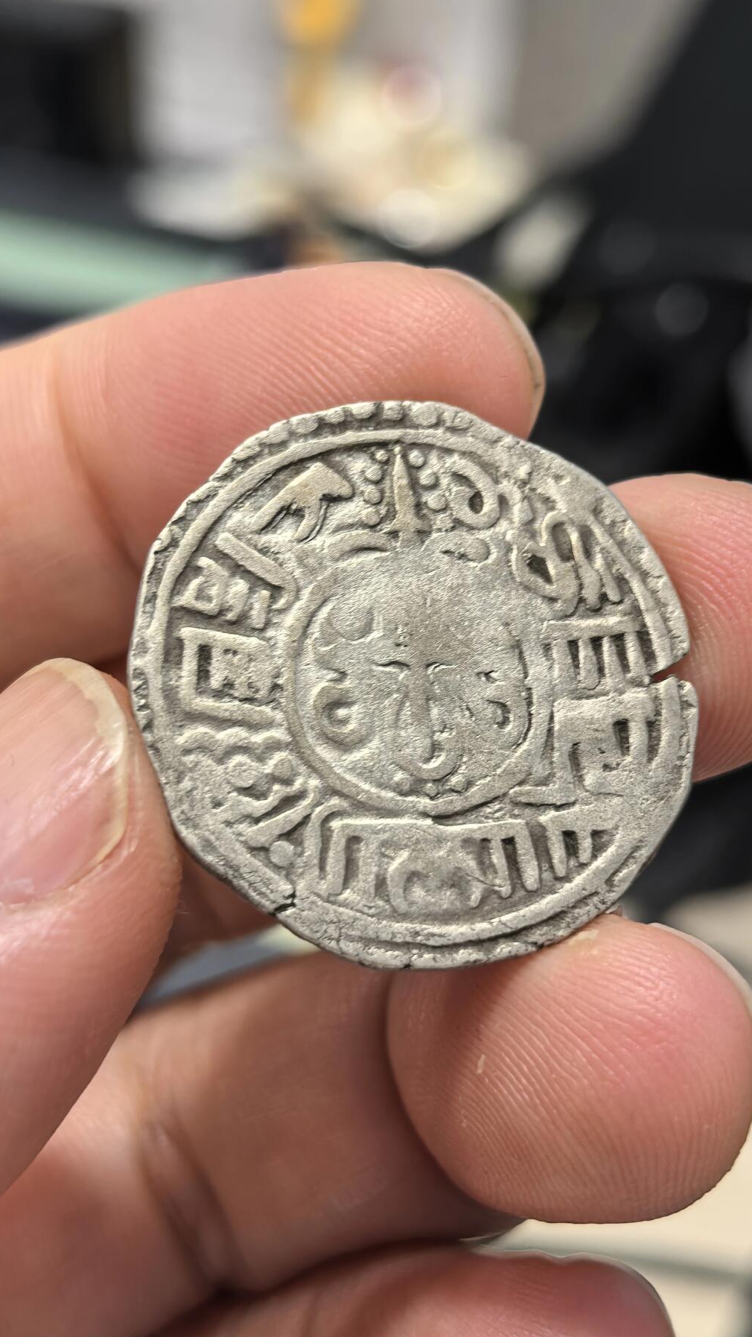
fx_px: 2091
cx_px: 412
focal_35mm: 59
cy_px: 668
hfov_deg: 20.4
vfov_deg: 35.4
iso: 250
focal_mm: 6.98
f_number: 2
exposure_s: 1/50
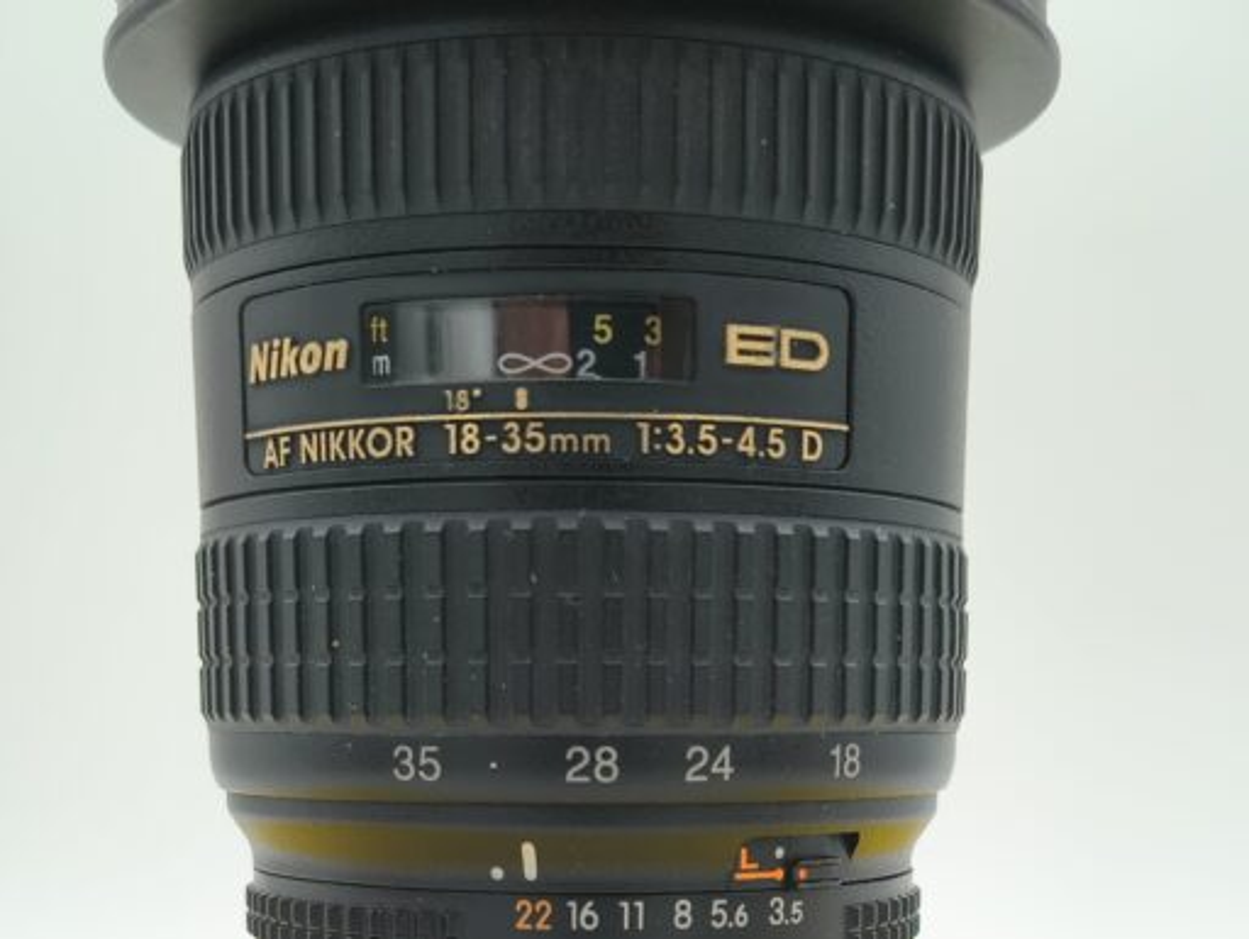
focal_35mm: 24
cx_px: 624
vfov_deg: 56.9
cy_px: 470
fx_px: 867
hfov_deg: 71.5
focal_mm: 5.56
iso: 100
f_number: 1.8
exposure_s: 1/329
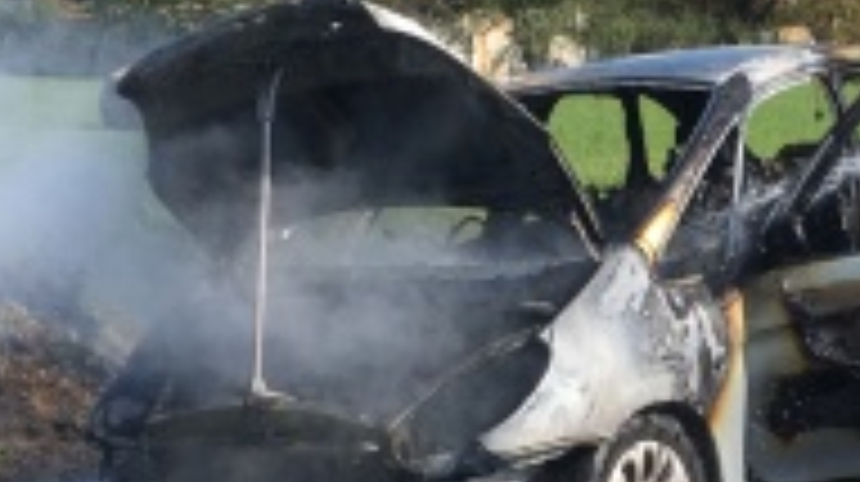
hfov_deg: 22.9
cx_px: 761
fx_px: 2073
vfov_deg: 13.2
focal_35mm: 91
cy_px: 367
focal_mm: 4.15
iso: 25
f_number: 2.2
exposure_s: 1/1202
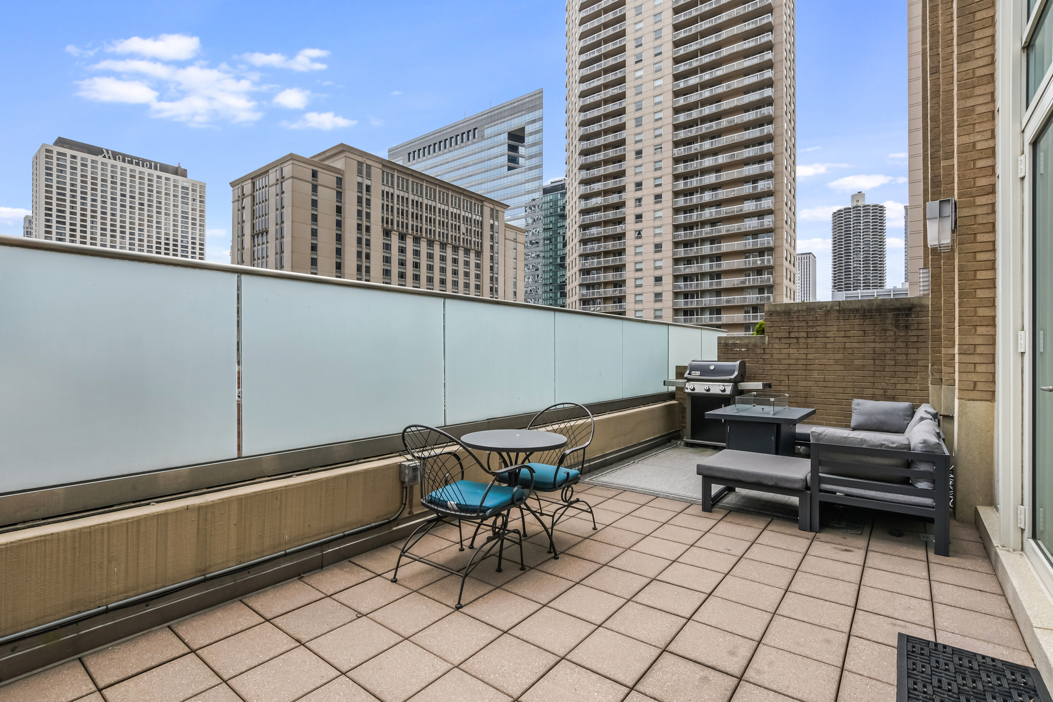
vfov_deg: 73.7
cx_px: 526
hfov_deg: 96.7
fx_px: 468
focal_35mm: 16
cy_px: 351
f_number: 11
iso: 320
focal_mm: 11
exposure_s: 1/1600
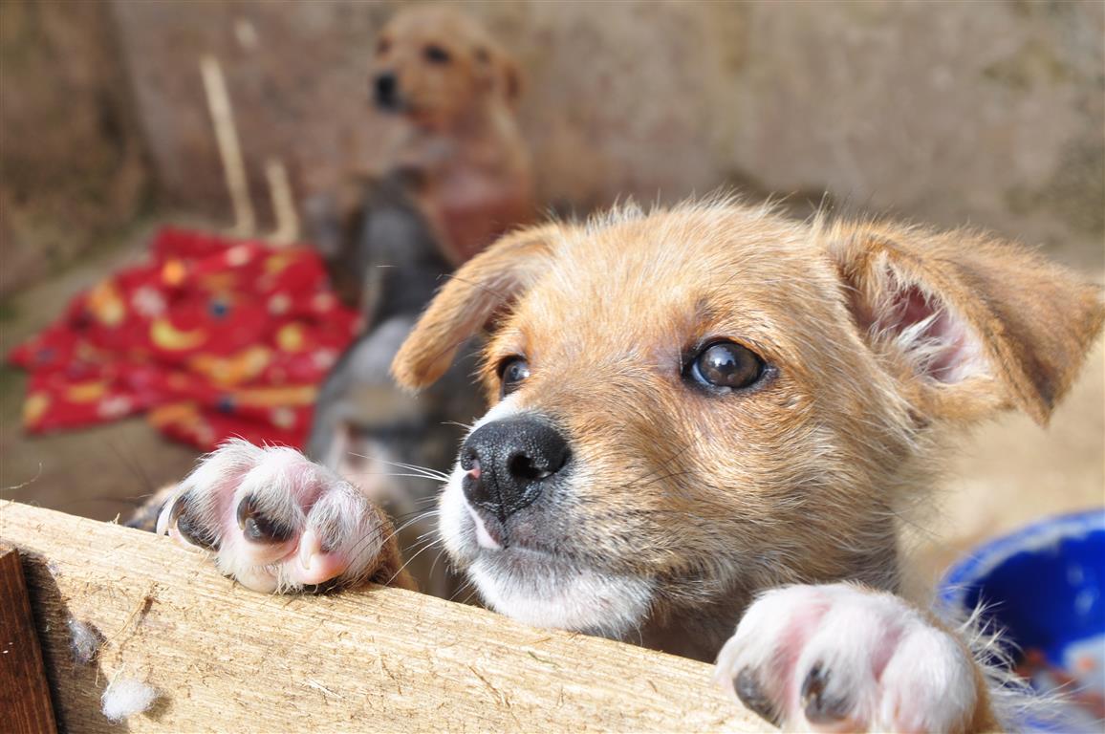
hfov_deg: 28.1
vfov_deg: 18.9
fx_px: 2207
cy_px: 367
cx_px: 552
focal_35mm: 72
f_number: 10
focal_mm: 48
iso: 200
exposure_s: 1/60
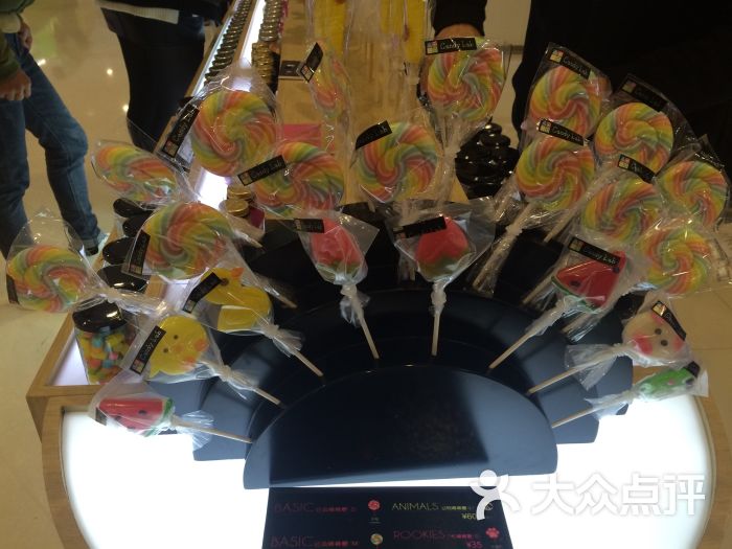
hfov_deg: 61.7
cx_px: 366
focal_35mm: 29
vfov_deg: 48.2
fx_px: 613
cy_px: 274
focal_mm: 4.15
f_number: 2.2
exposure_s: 1/30
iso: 50
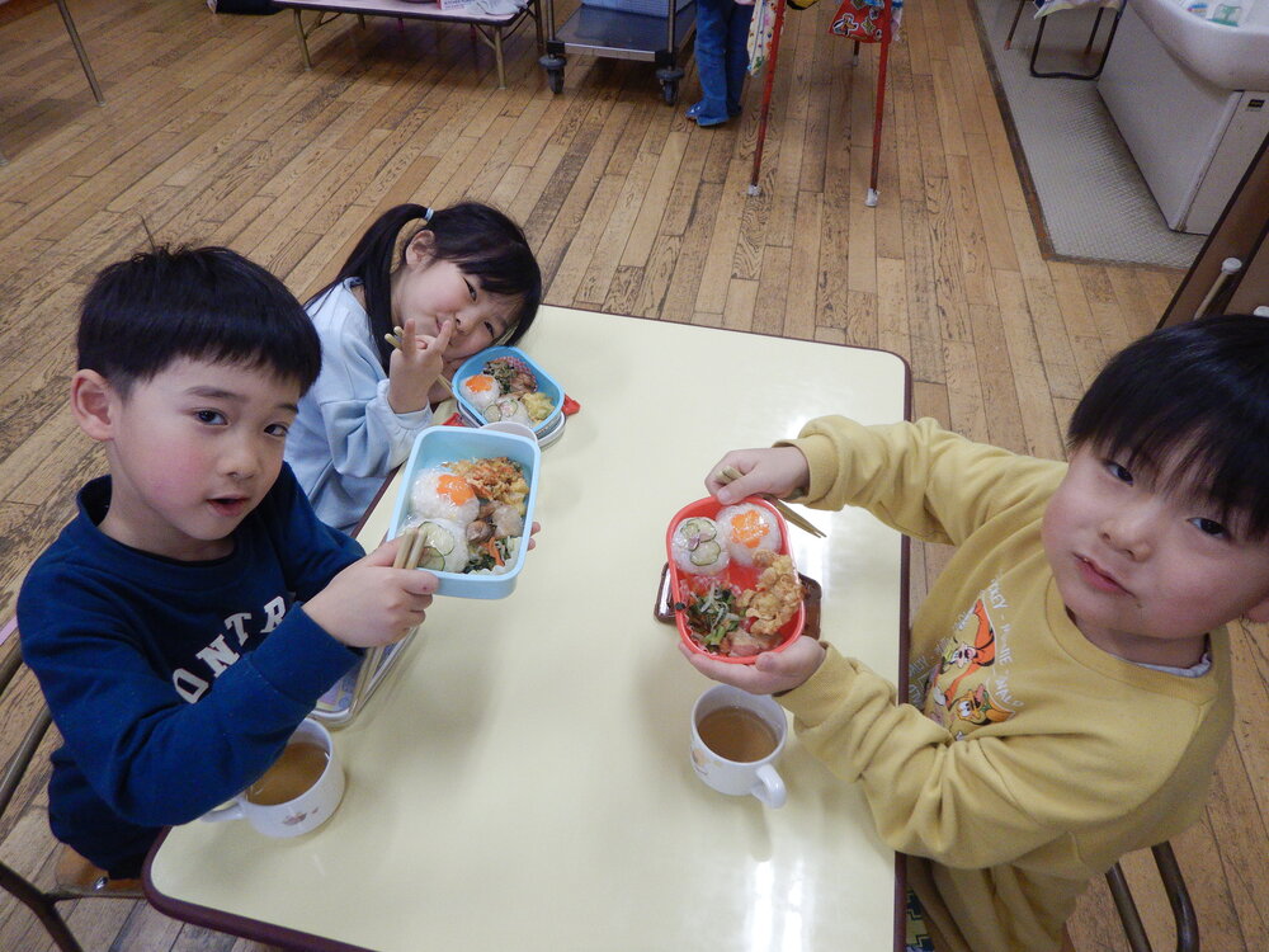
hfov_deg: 71.6
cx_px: 634
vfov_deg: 56.8
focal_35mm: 24
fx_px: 880
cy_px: 476
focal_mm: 4.3
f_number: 2.8
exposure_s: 1/40
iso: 125
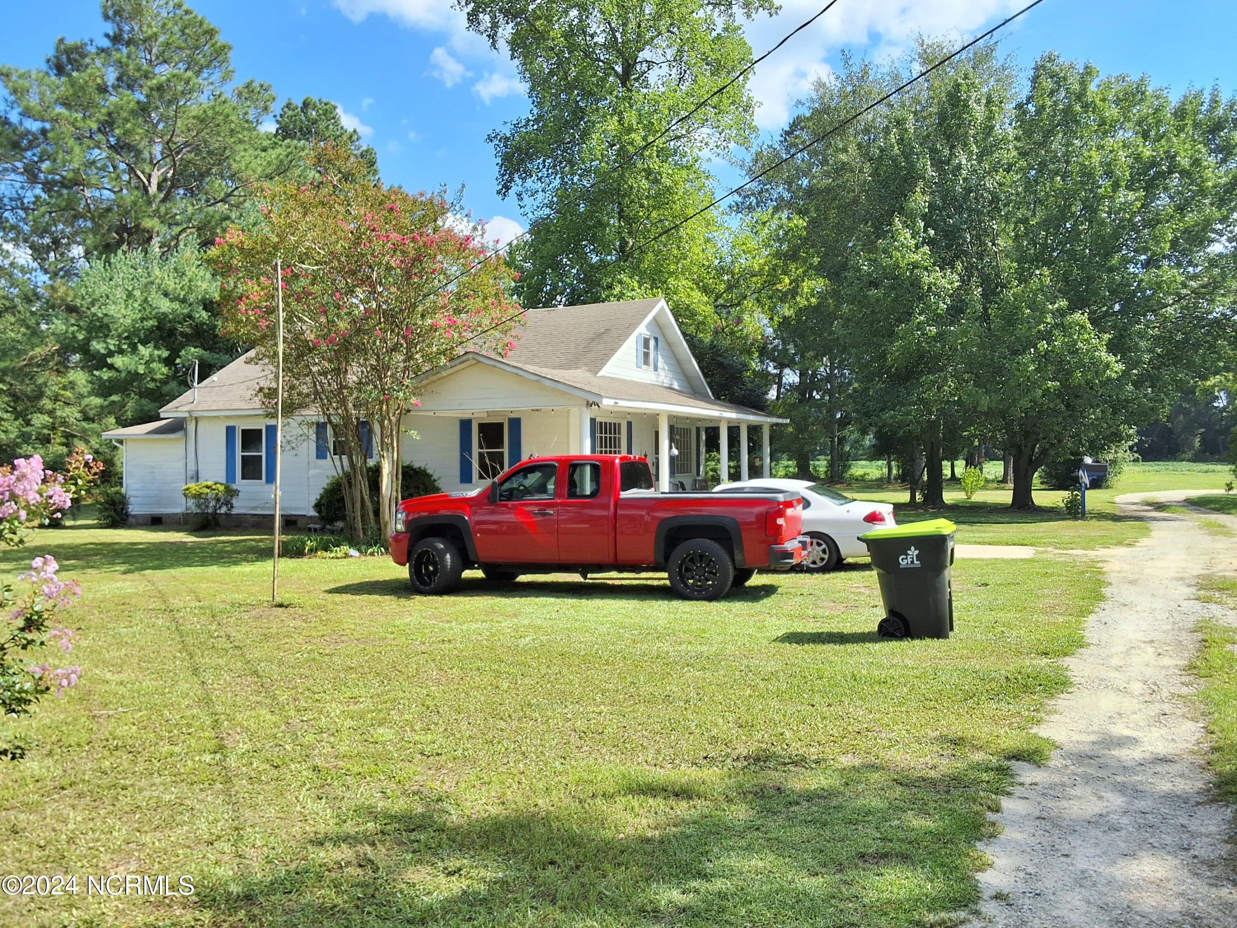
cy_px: 464
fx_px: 1001
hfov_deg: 63.4
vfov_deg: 49.7
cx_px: 618
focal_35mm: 28
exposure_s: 1/1269
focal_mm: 2.91
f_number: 1.9
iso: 32
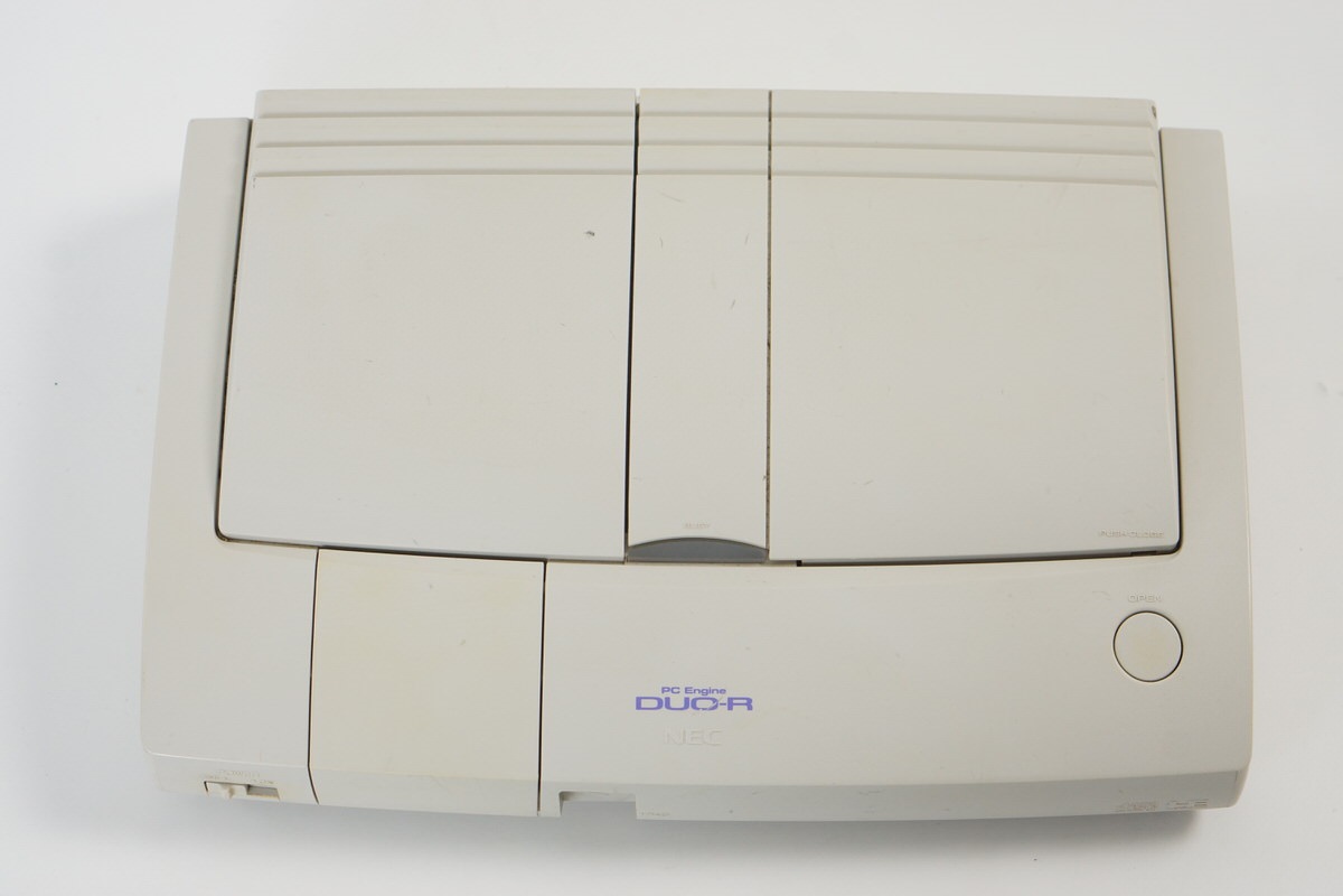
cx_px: 672
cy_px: 448
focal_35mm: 75
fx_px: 2798
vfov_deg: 18.2
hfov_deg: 27.0
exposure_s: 1/80
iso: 640
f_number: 6.3
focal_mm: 50
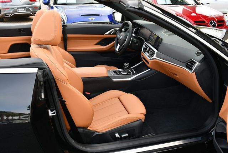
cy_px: 76
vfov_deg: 36.9
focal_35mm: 36
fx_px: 228
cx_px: 114
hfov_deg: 53.1
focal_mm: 18
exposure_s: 1/100
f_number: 4.5
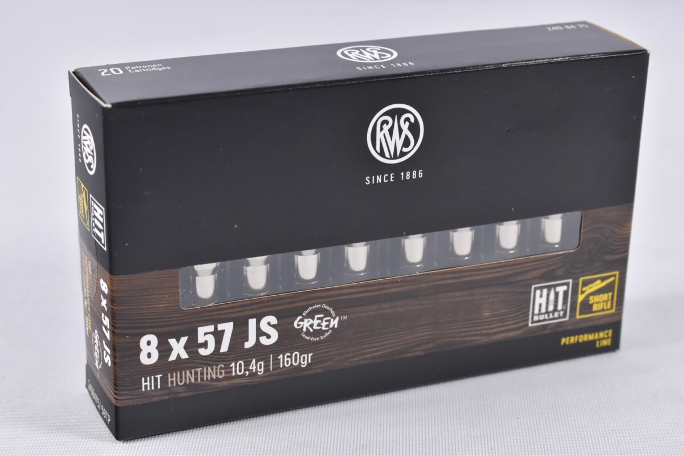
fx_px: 1567
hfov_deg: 24.6
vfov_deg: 16.6
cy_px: 228
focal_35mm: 82
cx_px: 342
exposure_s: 1/50
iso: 640
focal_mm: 55
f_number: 5.6
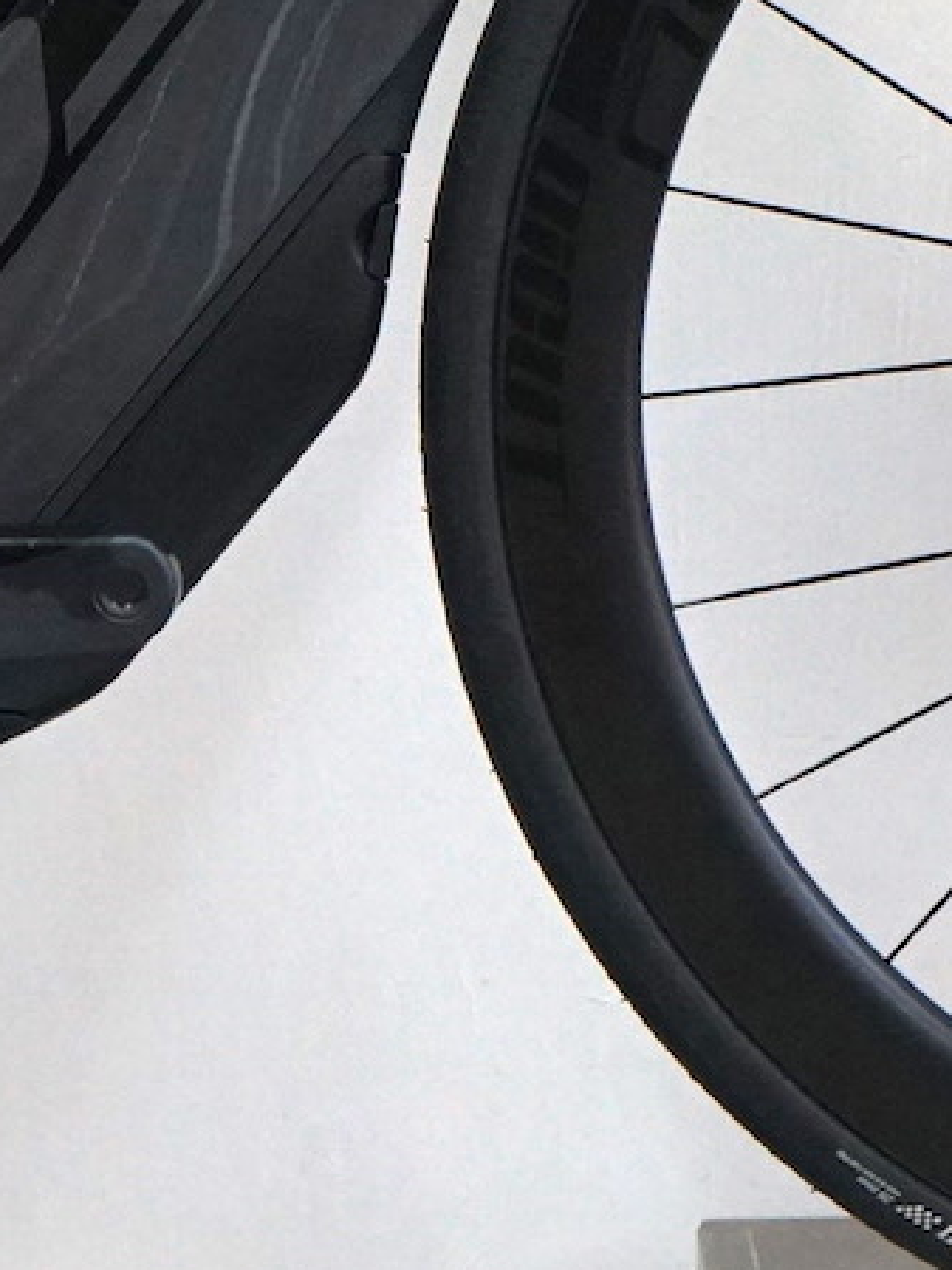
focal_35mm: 261
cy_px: -294
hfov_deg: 5.7
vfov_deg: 7.5
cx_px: -54
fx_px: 9566
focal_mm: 61
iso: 2500
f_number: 5.6
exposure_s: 1/160
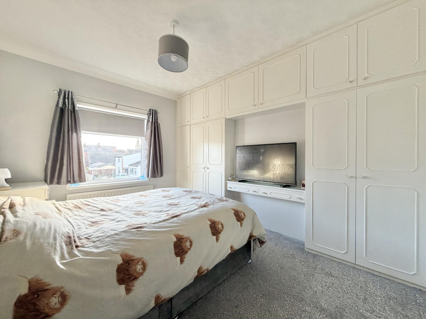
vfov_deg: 85.7
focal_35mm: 14
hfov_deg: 102.1
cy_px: 160
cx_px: 213
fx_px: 172
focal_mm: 2.22
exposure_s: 1/121
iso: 250
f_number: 2.2
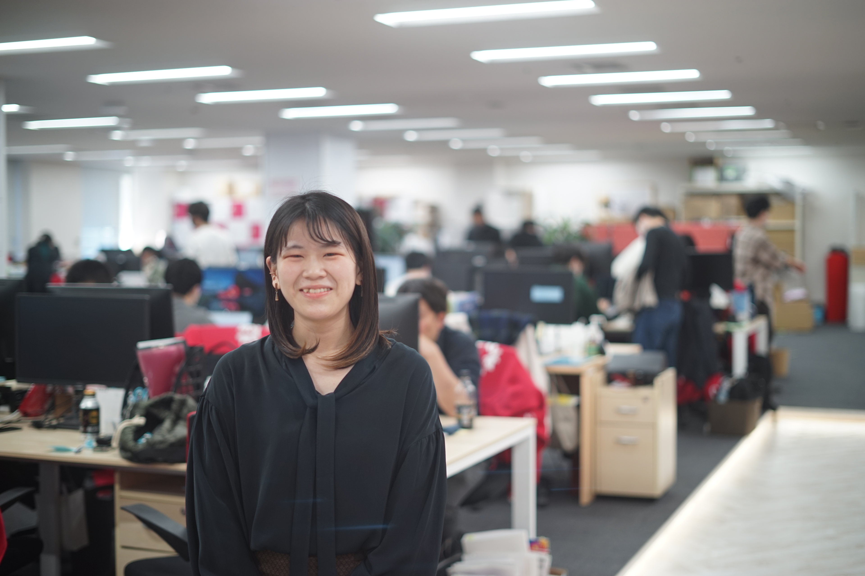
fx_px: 1201
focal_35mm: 50
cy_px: 288
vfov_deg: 27.0
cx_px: 432
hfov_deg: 39.6
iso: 160
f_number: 1.8
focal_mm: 50
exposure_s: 1/60
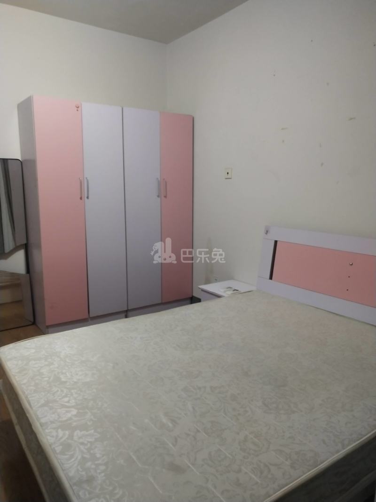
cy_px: 251
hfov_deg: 46.8
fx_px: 435
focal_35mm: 30
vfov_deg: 60.0
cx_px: 188
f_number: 1.8
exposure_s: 1/50
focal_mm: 3.95
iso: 329
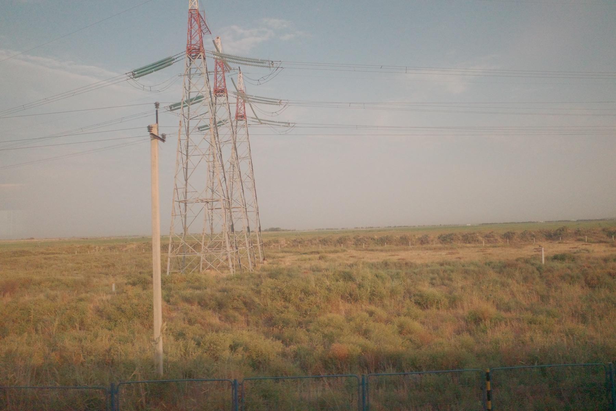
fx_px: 479
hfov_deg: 65.5
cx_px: 308
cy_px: 206
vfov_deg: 46.4
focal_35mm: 28
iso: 6400
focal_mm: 18.3
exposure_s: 1/2500
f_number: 2.8
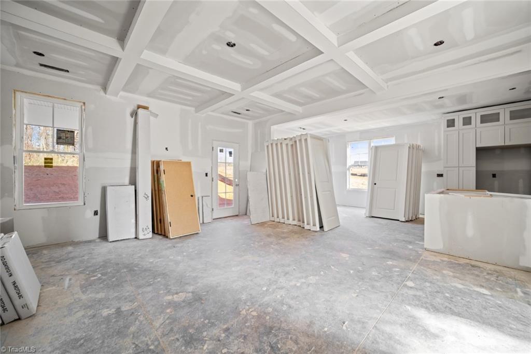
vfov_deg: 81.2
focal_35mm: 14
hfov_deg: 104.3
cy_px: 177
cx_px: 266
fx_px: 206
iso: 320
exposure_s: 1/10
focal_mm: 14
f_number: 7.1
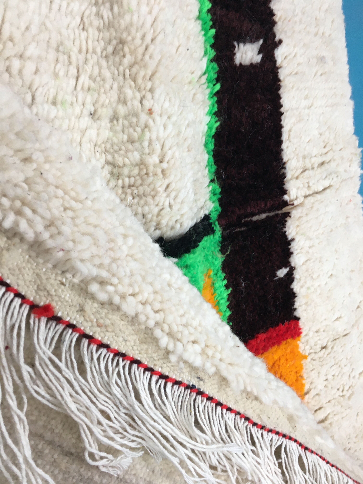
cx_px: 182
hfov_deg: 48.2
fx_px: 405
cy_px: 242
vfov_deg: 61.7
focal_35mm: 29
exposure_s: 1/33
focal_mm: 4.15
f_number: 2.2
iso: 64
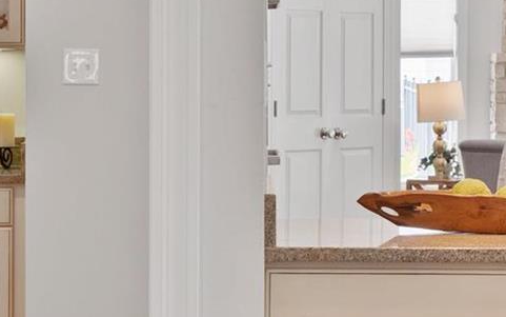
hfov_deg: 17.1
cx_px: 330
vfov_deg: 10.7
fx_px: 1683
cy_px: 82
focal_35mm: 122
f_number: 6.3
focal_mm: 18
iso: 400
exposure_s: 1/6
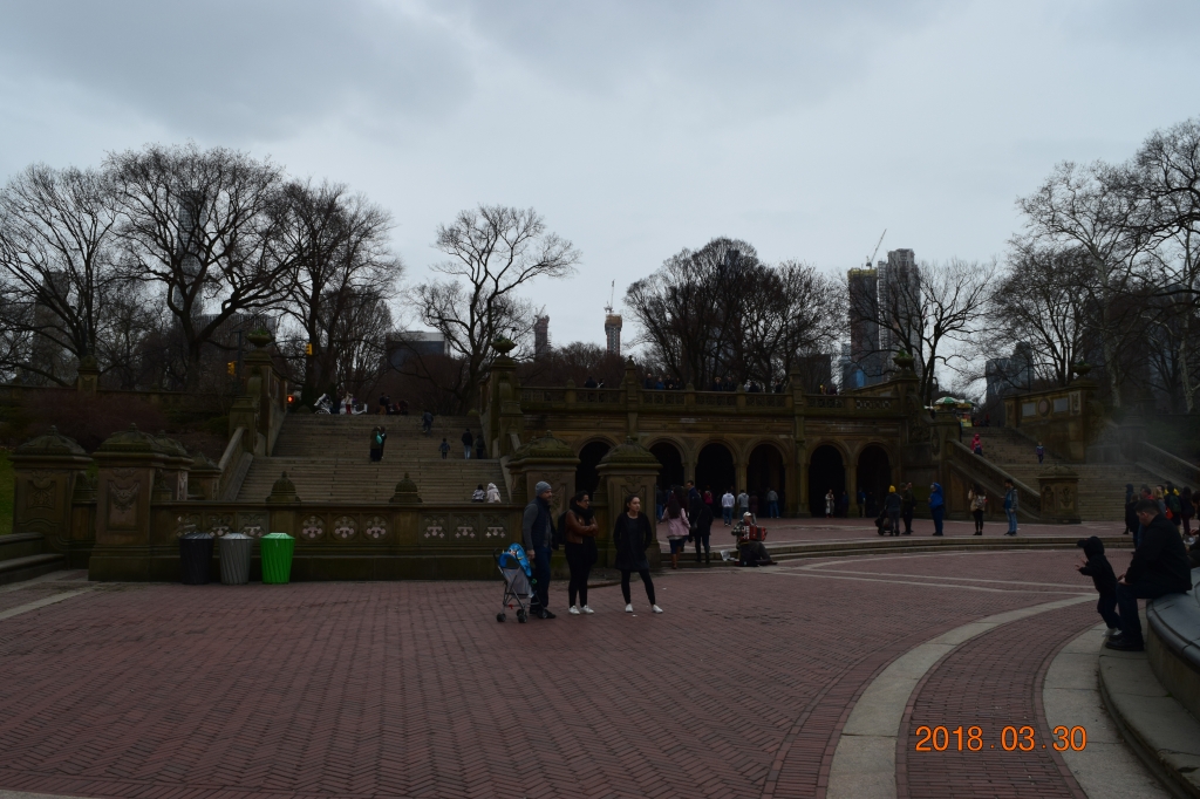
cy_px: 400
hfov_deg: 67.4
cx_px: 600
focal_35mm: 27
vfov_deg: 47.9
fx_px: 900
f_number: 9
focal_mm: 18
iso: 400
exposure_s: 1/160
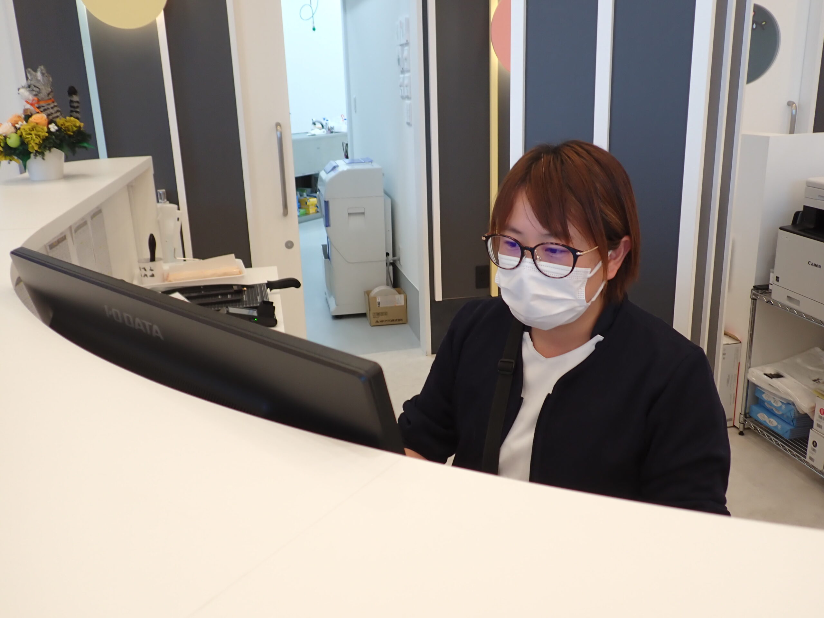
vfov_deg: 46.8
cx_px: 412
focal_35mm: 30
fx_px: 714
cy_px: 309
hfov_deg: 60.0
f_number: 2.3
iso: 125
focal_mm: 5.4
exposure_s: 1/60
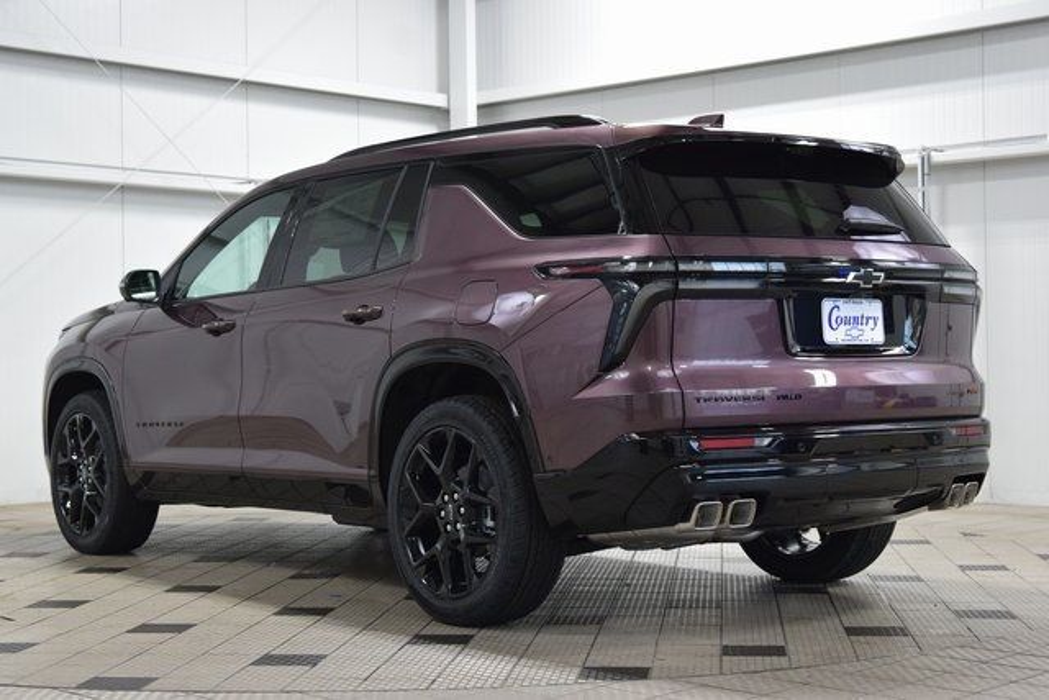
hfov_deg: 33.4
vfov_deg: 22.6
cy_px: 350
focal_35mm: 60
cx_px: 524
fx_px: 1749
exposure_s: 1/60
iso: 1600
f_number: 5.6
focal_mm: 40
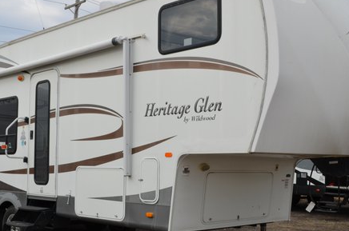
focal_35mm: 54
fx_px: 523
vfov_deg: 25.0
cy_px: 127
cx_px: 169
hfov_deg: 36.9
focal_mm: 22
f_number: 8
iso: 100
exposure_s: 1/250
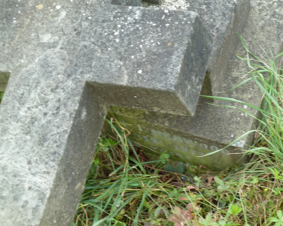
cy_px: 112
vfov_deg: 14.1
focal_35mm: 109
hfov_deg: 17.6
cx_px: 138
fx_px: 913
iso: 100
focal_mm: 17
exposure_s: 1/50
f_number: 4.3
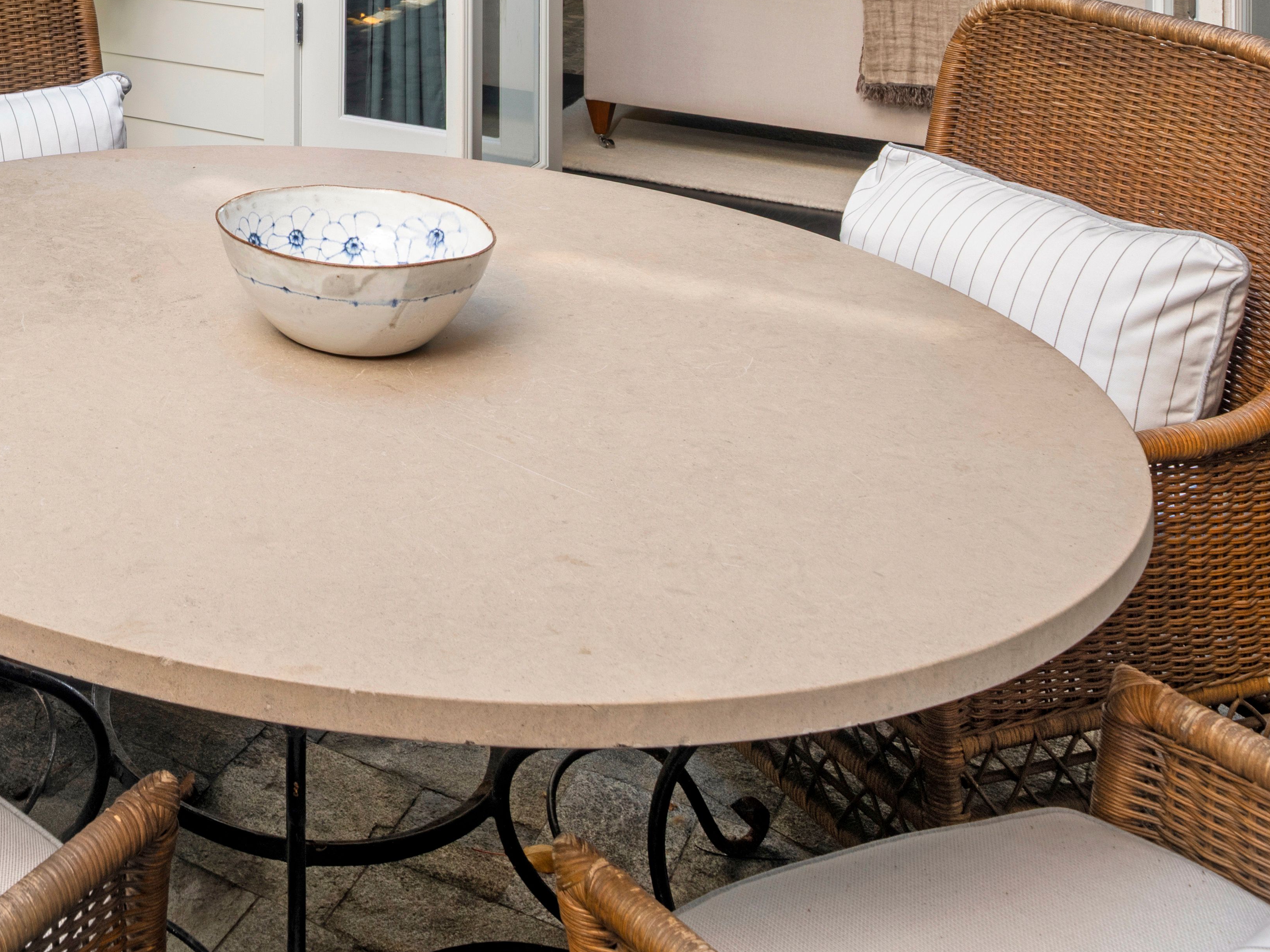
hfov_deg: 37.2
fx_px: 1651
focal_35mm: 45
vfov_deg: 27.2
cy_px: -274
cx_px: -31
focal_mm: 16
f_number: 8
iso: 200
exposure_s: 1/80
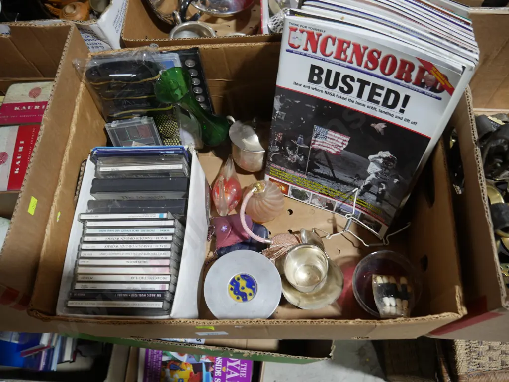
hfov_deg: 59.9
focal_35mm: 30
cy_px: 191
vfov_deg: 46.8
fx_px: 441
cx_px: 254
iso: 250
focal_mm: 15
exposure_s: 1/60
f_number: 3.6
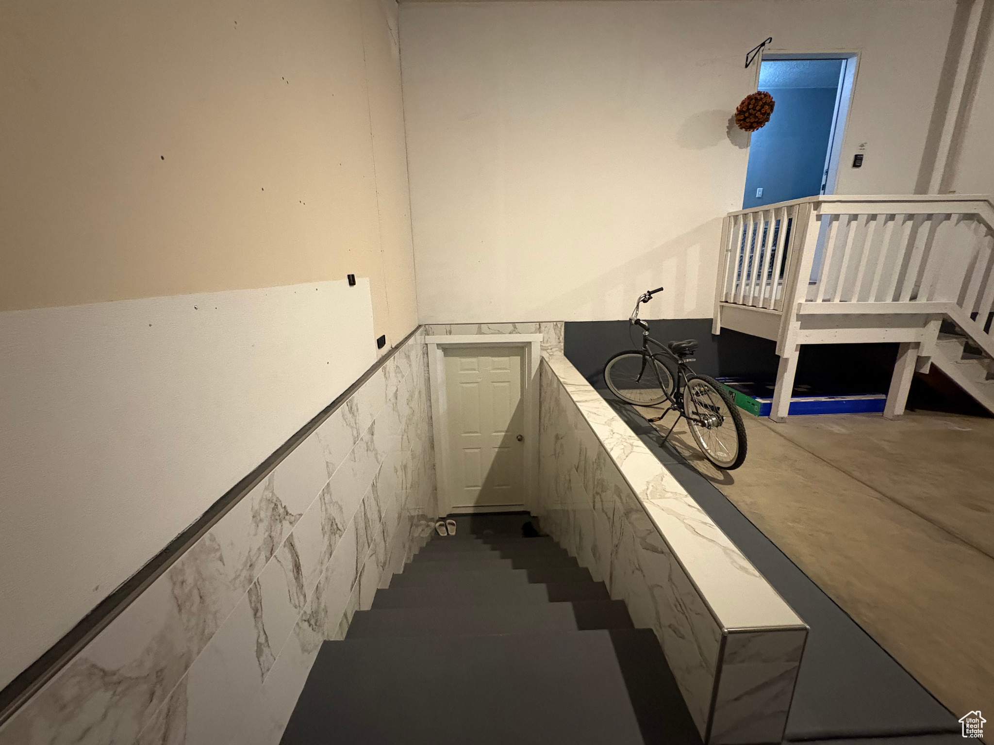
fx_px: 402
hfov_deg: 102.1
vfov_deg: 85.7
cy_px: 372
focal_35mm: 14
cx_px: 497
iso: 1000
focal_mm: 2.22
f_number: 2.2
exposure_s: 1/30
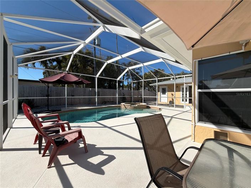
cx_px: 126
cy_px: 94
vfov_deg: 85.6
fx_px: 101
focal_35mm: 14
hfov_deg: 102.1
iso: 20
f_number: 2.2
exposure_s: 1/809
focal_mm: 2.22
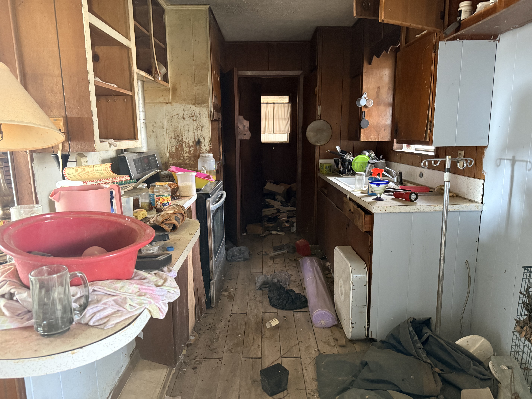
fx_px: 369
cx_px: 266
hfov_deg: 71.6
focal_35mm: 24
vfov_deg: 56.8
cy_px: 200
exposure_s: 1/31
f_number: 1.78
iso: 800
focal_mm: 6.76
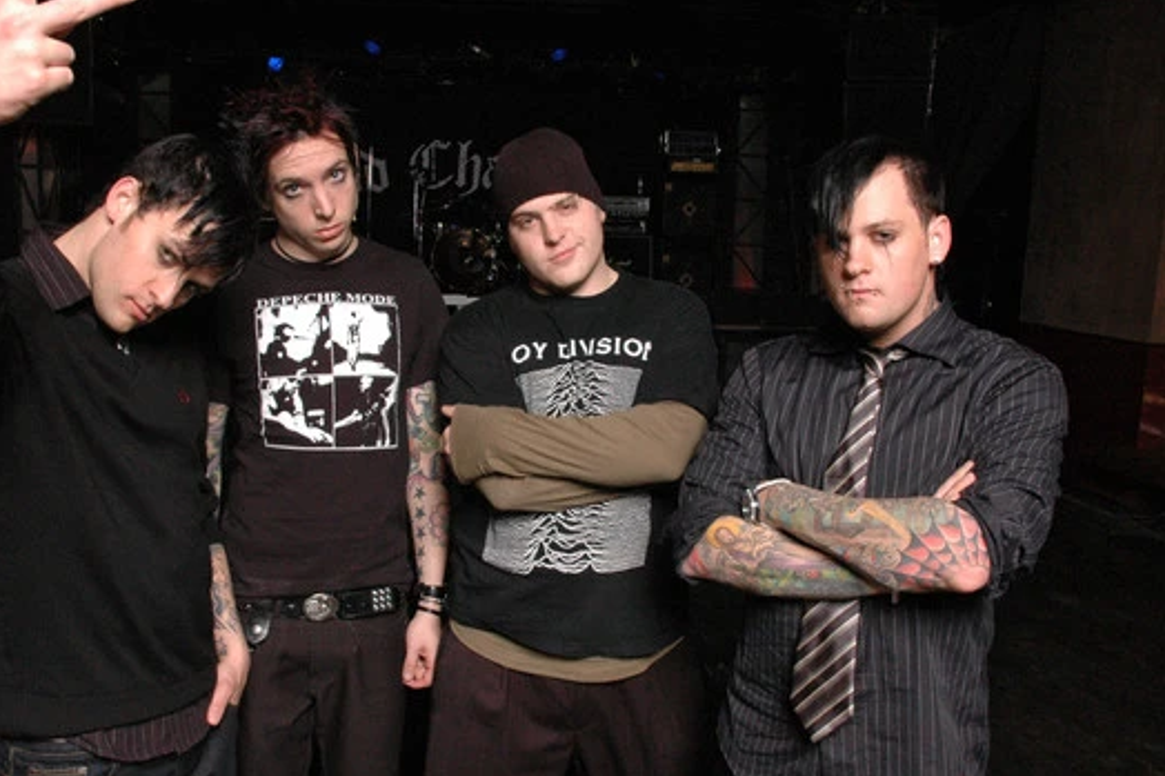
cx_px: 511
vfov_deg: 39.9
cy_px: 434
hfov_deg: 57.1
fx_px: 1068
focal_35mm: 33
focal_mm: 18
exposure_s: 1/125
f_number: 13
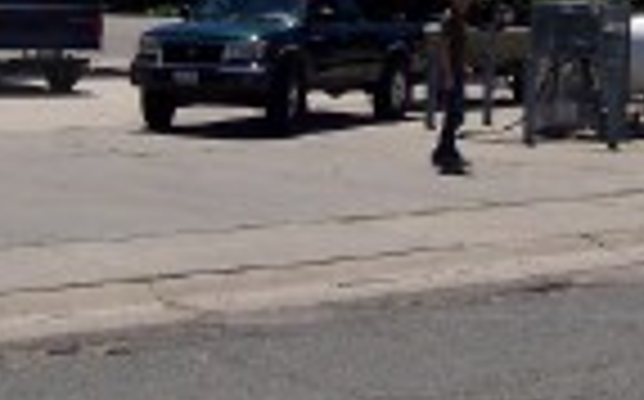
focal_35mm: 110
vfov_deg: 11.6
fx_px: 1928
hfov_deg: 19.0
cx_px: 356
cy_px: -67
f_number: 5.6
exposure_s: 1/1000
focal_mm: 5.6
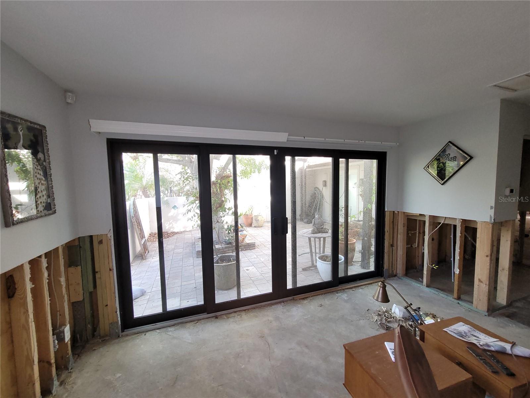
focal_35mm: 13
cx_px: 265
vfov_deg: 89.9
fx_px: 199
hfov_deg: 106.2
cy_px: 199
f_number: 2.2
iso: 160
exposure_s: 1/60
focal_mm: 2.2
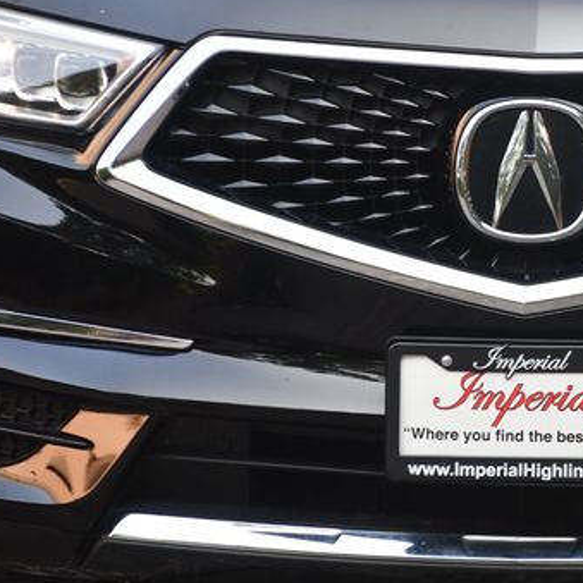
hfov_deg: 5.8
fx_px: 5716
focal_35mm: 300
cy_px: 222
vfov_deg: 5.8
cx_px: 540
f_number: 5
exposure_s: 1/250
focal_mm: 125
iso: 400
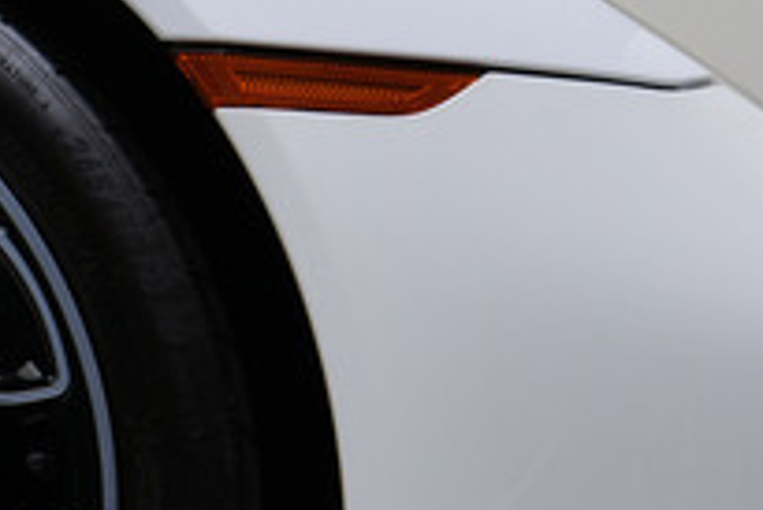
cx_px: -435
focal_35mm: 332
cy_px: 460
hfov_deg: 6.1
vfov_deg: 4.1
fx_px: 7041
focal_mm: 68
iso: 160
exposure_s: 1/250
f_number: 8
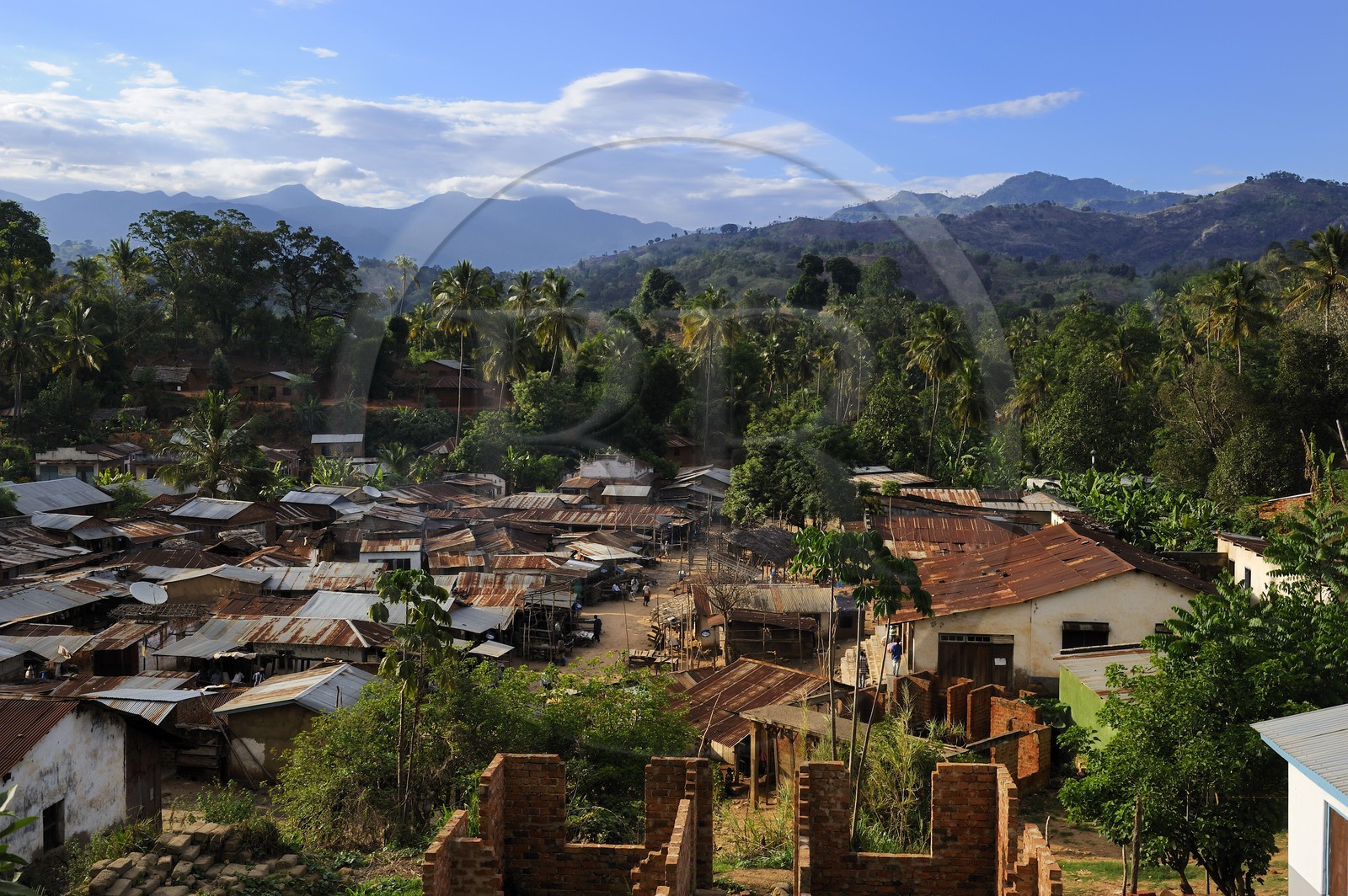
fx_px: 1309
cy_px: 448
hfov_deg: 54.5
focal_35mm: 35
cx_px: 674
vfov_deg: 37.8
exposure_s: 1/250
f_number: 8
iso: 200
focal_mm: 35
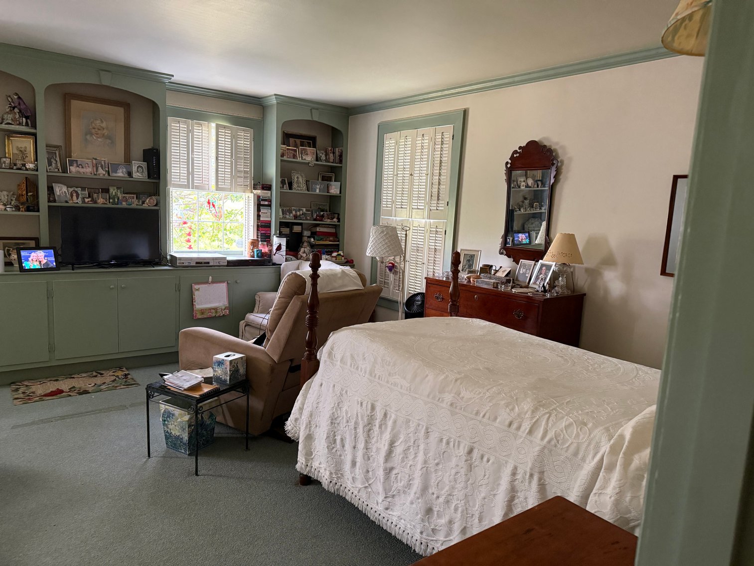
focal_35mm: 24
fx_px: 523
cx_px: 377
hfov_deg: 71.6
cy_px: 283
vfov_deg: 56.8
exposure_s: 1/60
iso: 640
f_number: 1.78
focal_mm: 6.76
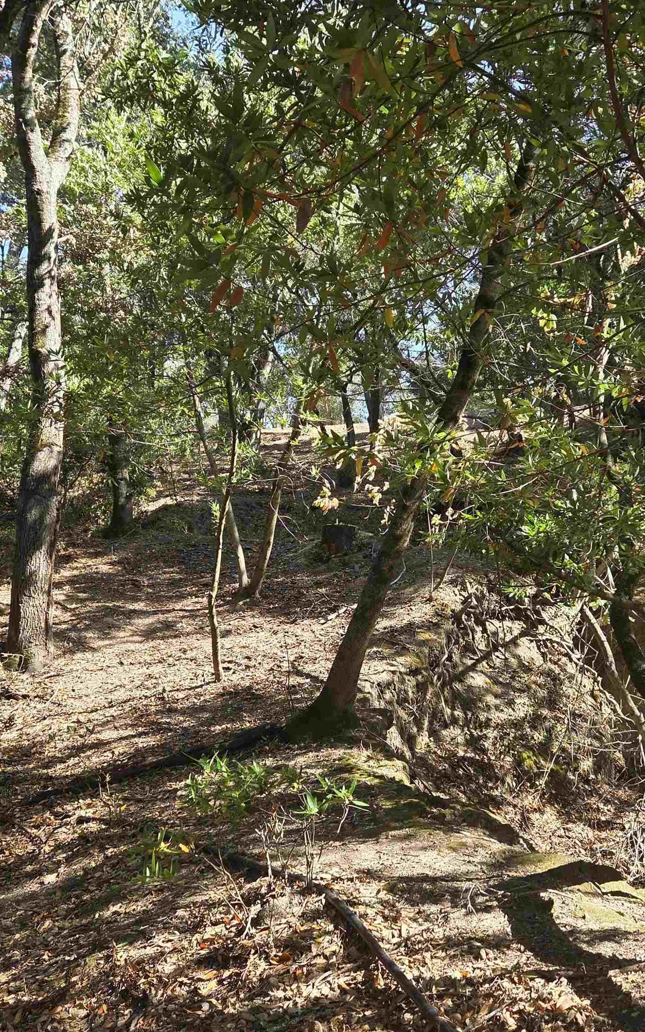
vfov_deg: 58.2
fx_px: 928
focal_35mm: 33
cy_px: 513
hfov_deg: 38.0
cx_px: 412
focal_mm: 5.4
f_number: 1.8
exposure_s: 1/359
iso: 50
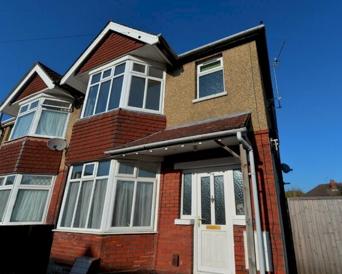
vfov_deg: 70.8
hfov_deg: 82.9
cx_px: 193
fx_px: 192
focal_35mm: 19
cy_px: 143
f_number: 9
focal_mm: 16
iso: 100
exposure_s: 1/320
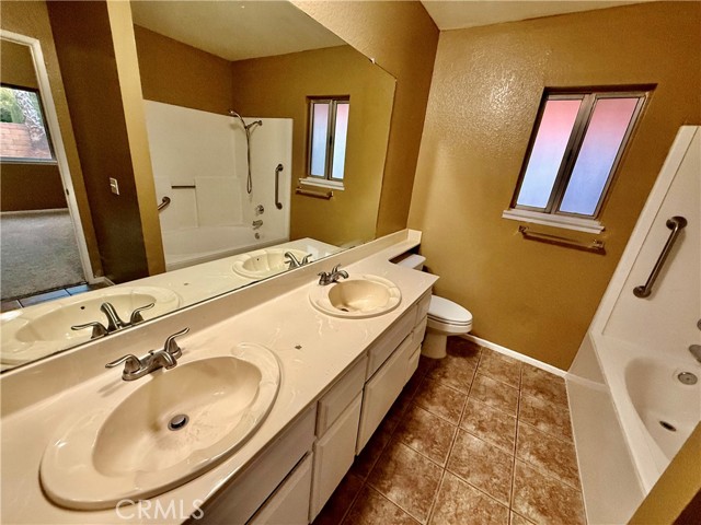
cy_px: 262
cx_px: 350
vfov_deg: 85.7
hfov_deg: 102.1
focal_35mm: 14
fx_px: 284
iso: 500
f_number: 2.2
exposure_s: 1/60
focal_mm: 2.22
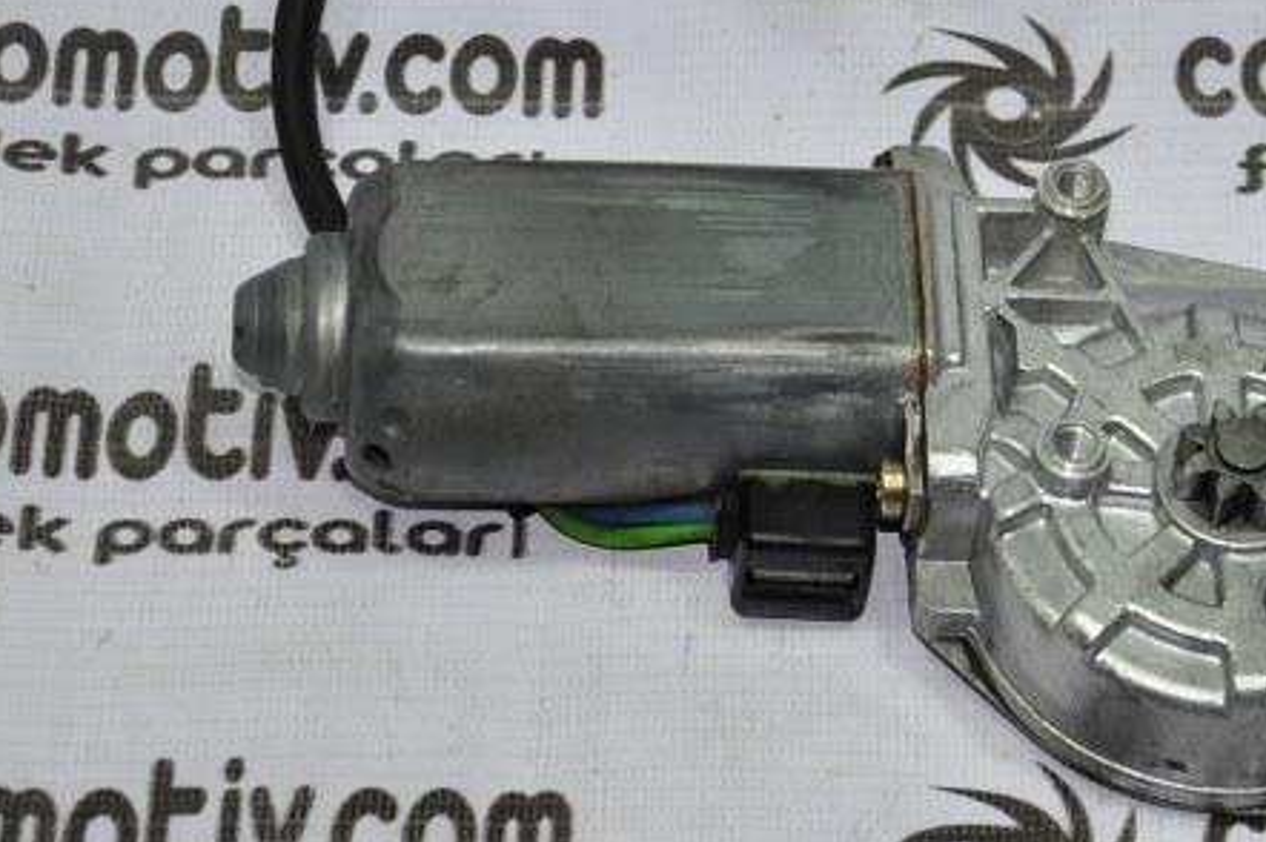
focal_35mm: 177
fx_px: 6220
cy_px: 289
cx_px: 908
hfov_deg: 11.6
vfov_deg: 7.7
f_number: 5
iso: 200
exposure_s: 1/60
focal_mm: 58
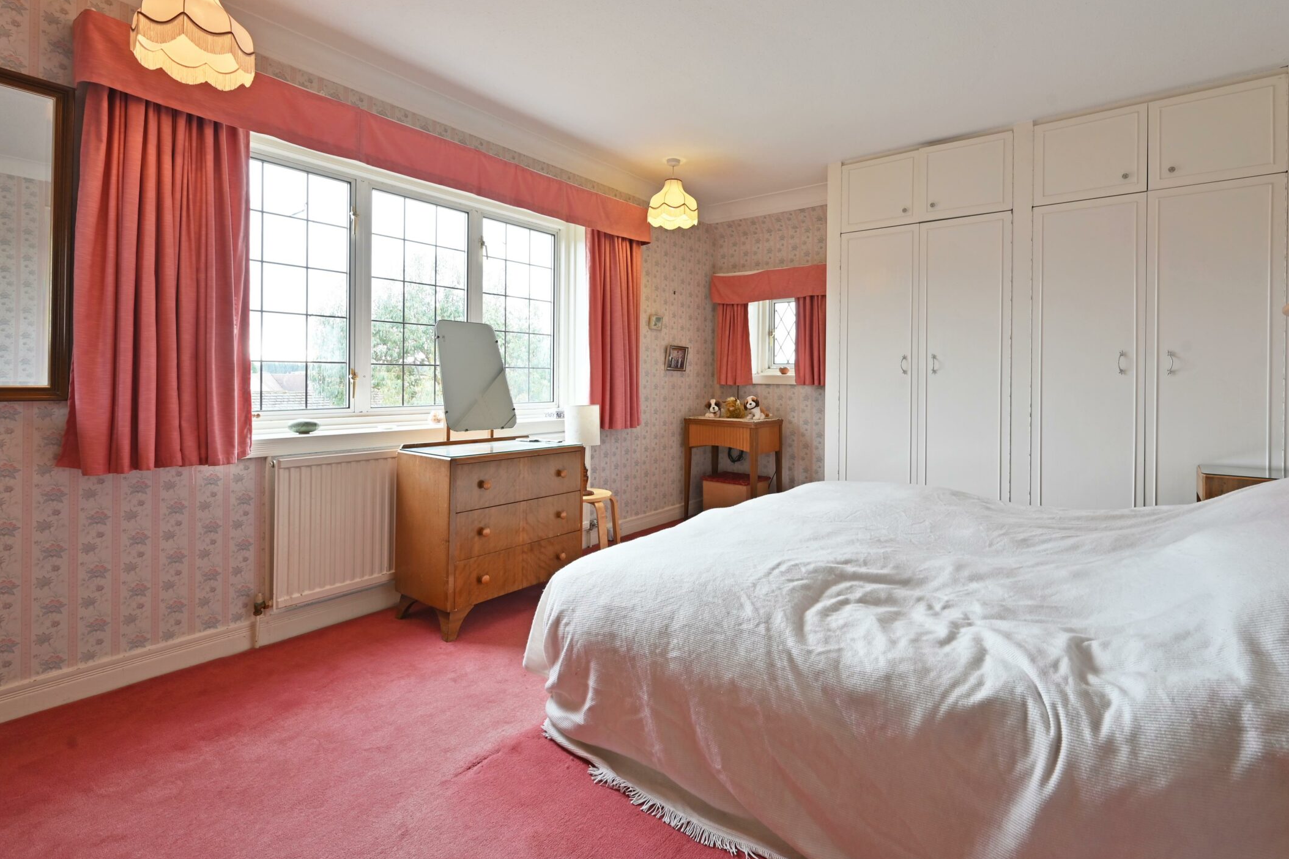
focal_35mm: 17
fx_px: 609
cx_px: 664
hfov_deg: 93.2
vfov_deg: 70.2
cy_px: 380
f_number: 10
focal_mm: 14
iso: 125
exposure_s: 1/5
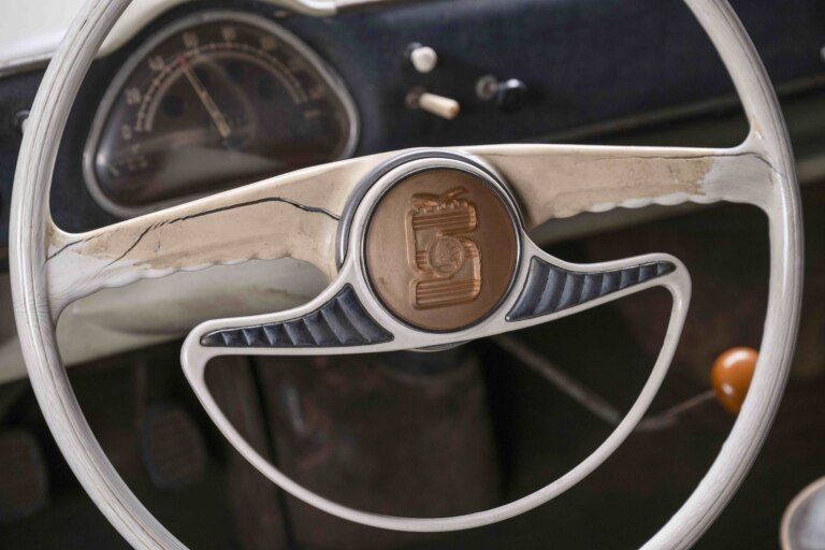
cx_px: 412
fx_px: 1604
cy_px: 275
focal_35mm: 70
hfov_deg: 28.8
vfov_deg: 19.5
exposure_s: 1/20
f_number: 5.6
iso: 400
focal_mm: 70
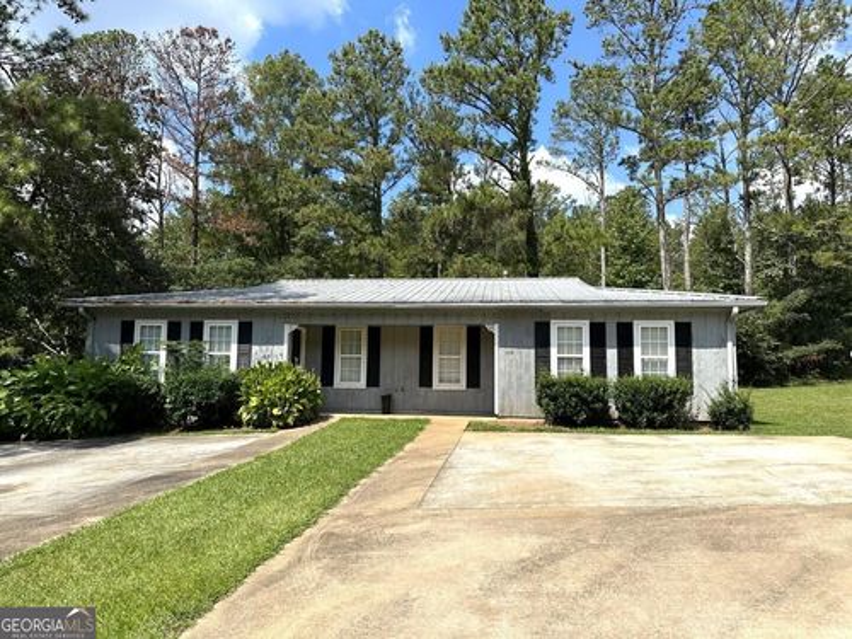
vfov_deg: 56.8
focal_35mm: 24
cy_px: 320
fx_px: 591
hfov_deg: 71.6
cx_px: 426
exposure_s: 1/4184
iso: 80
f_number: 1.78
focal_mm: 6.86
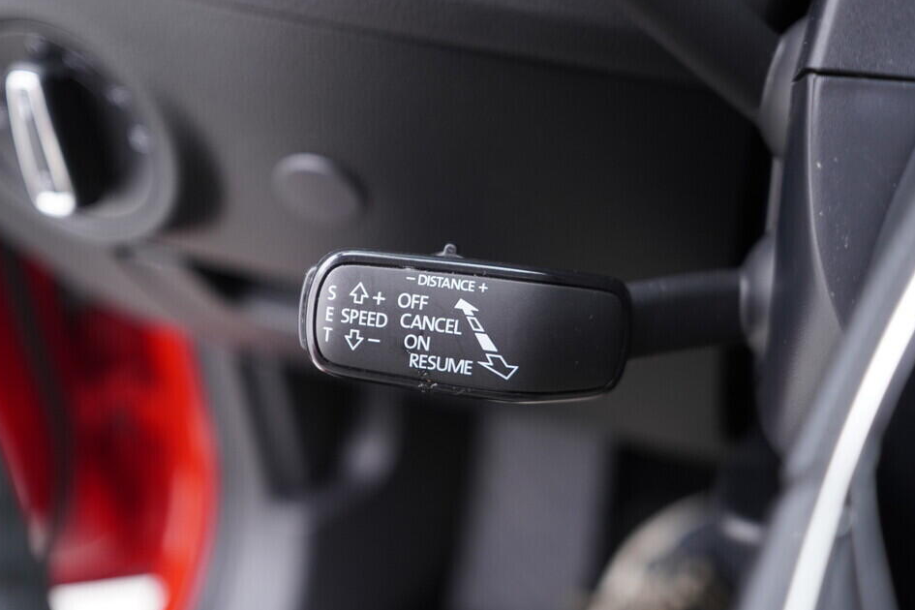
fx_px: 991
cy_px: 289
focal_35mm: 39
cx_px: 442
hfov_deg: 49.5
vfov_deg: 34.2
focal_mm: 24
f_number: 2.8
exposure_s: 1/40
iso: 500
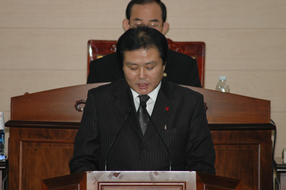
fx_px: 3571
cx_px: 143
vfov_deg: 3.0
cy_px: 95
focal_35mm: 450
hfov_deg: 4.6
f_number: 5.6
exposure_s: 1/60
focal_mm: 300
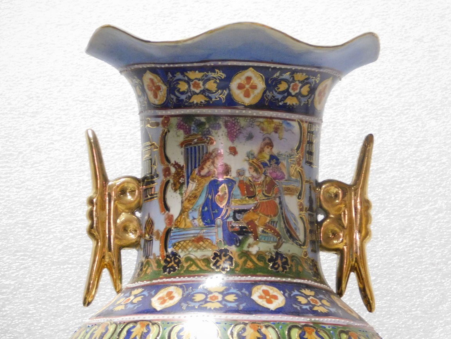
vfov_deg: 6.4
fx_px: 3023
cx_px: 226
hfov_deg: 8.5
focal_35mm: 232
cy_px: 170
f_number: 5.6
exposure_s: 1/13
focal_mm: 41.3
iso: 800
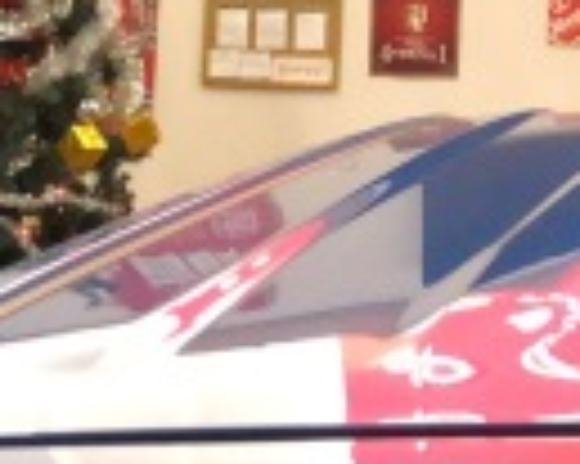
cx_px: 701
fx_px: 2333
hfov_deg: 13.8
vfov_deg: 10.9
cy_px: -225
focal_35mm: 136
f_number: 1.8
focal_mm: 3.99
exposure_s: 1/50
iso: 400
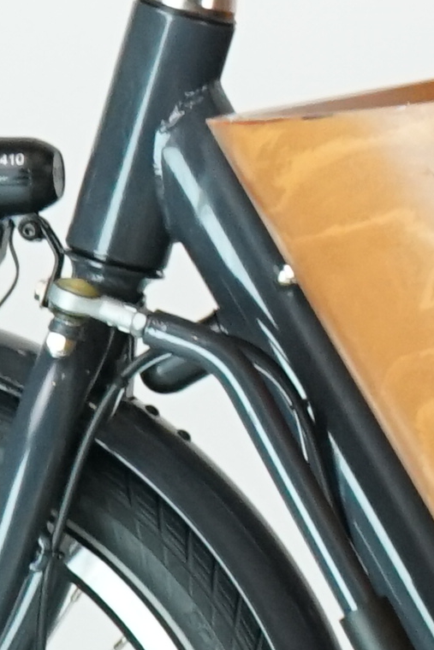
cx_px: 1768
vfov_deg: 5.6
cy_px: 133
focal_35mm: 371
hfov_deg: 3.5
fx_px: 6705
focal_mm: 47
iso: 2000
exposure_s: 1/200
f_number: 6.3
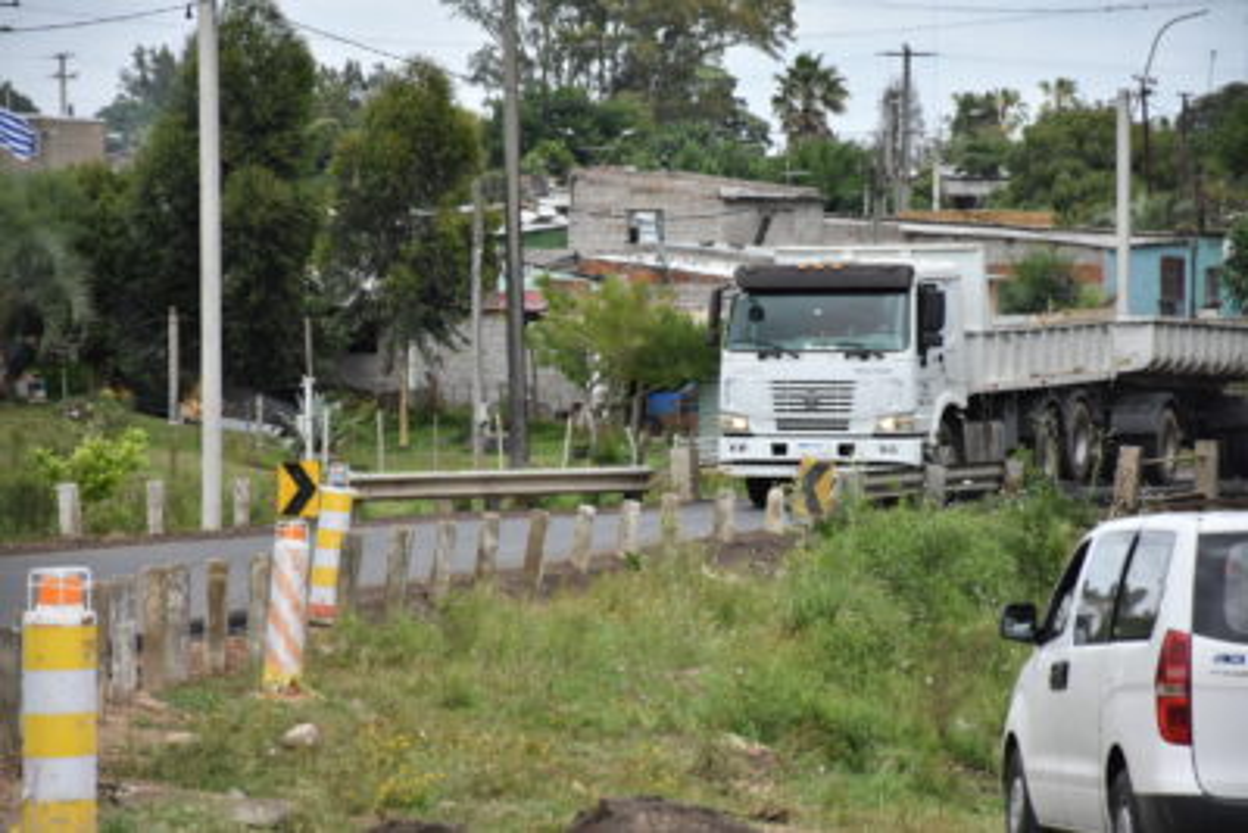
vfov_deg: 6.5
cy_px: 416
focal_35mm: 210
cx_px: 624
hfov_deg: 9.8
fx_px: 7282
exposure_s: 1/2500
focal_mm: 140
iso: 800
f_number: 6.3
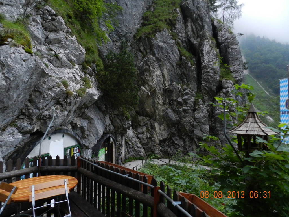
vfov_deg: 58.9
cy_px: 108
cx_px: 144
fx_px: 192
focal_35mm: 23
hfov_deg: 73.9
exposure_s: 1/15
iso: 560
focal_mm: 4
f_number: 3.4
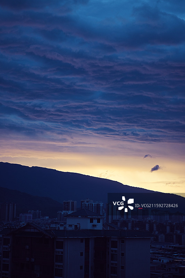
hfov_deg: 16.3
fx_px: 648
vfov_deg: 24.2
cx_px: 92
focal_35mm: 84
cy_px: 139
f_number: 1.7
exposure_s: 1/500
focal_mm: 56
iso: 200
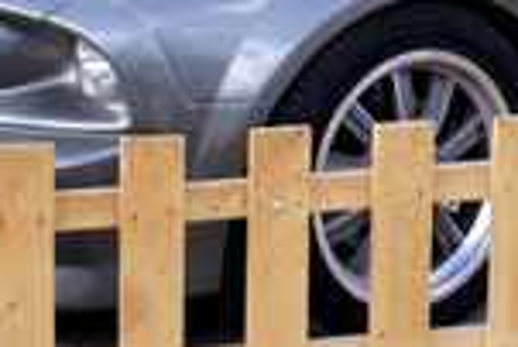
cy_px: -199
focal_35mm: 178
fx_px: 2564
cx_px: 659
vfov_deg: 7.6
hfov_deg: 11.3
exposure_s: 1/60
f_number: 5.6
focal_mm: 28
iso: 100
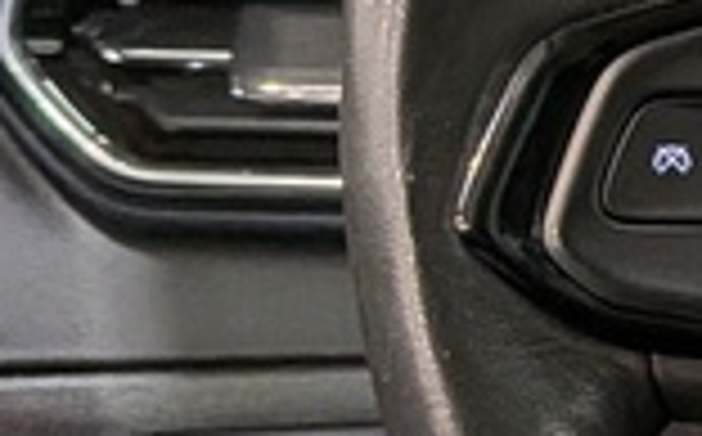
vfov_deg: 7.8
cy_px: 103
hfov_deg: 11.1
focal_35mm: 167
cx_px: 1530
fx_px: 3190
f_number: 1.7
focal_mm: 4.53
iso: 26
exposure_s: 1/180
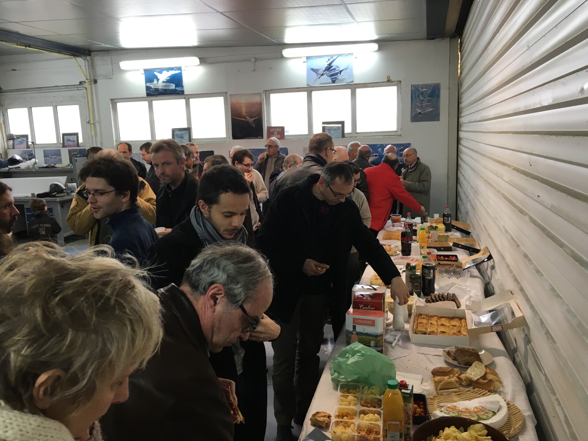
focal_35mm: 29
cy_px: 220
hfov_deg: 61.7
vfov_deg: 48.2
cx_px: 294
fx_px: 493
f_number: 2.2
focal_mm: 4.15
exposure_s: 1/33
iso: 40
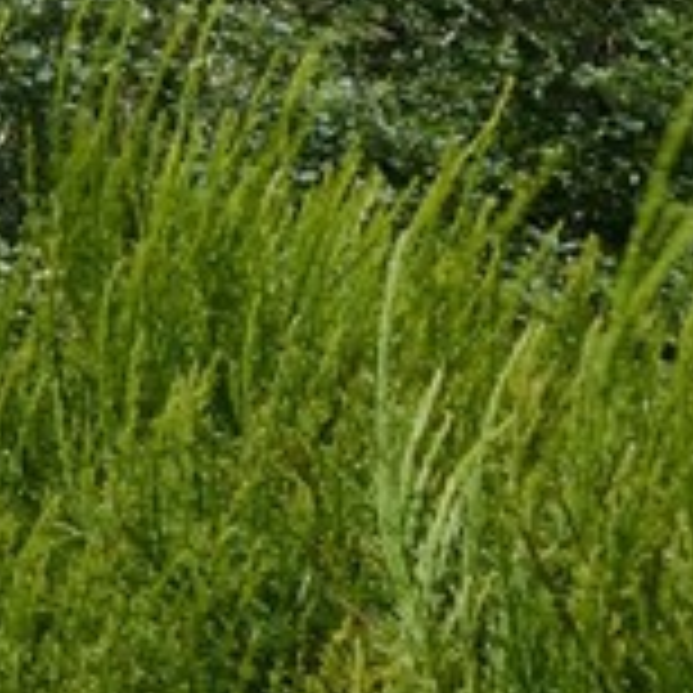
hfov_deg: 6.8
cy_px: -1296
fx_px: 3397
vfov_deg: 9.5
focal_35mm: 150
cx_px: -2547
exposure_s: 1/125
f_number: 18
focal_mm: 17
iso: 200
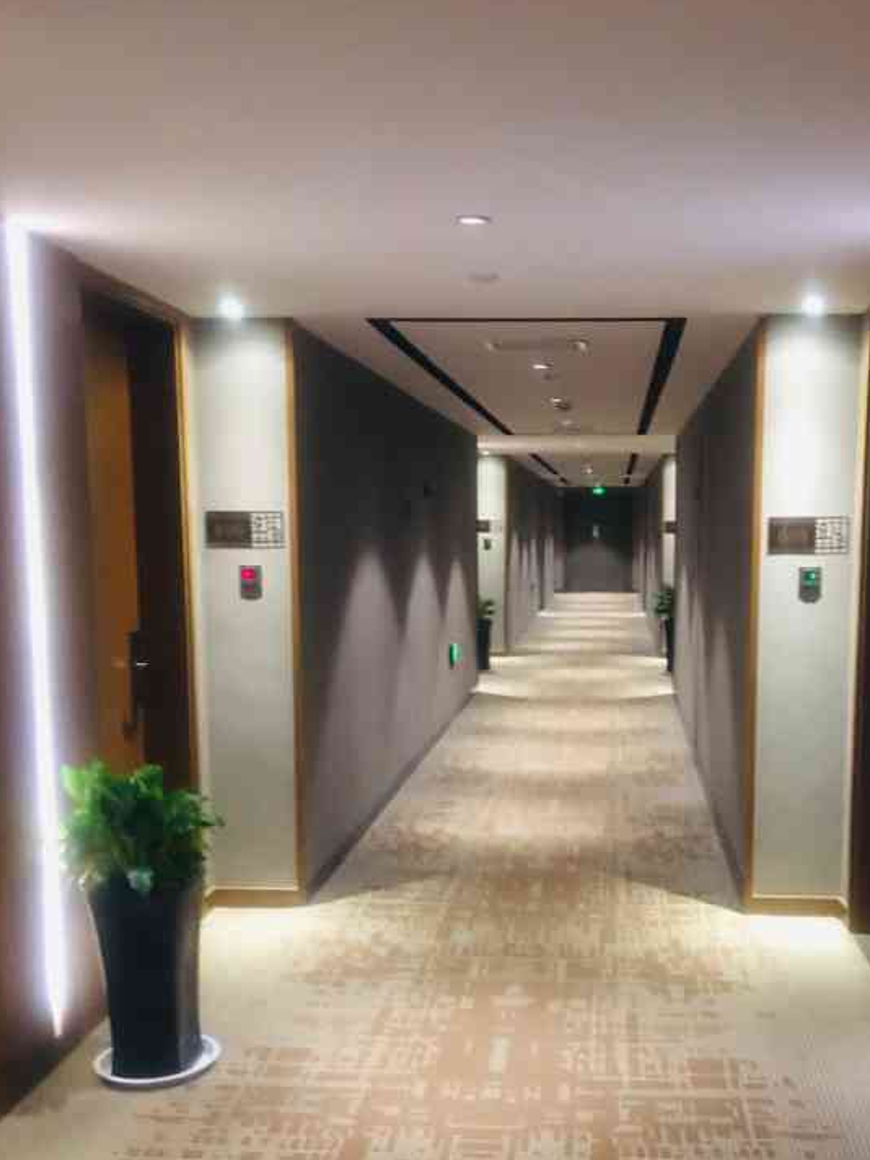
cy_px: 700
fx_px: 1273
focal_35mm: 38
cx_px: 551
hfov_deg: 37.5
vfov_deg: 48.7
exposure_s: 1/8
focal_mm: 4.15
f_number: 2.2
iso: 160
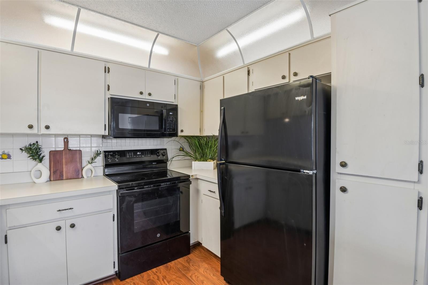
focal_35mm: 17
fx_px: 202
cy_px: 142
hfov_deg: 93.3
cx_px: 214
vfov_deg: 70.4
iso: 400
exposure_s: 1/5
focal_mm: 17
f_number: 8
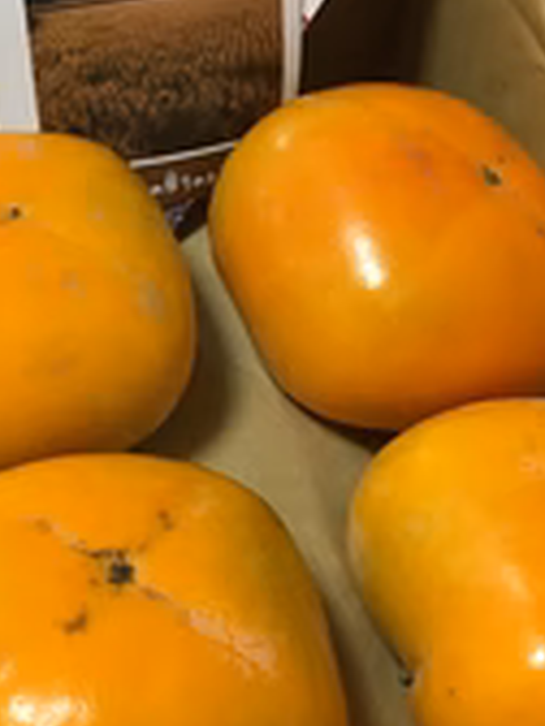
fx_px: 1448
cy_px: 359
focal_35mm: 69
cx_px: -26
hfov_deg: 20.5
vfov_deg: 28.2
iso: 80
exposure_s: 1/30
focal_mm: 4.15
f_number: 2.2
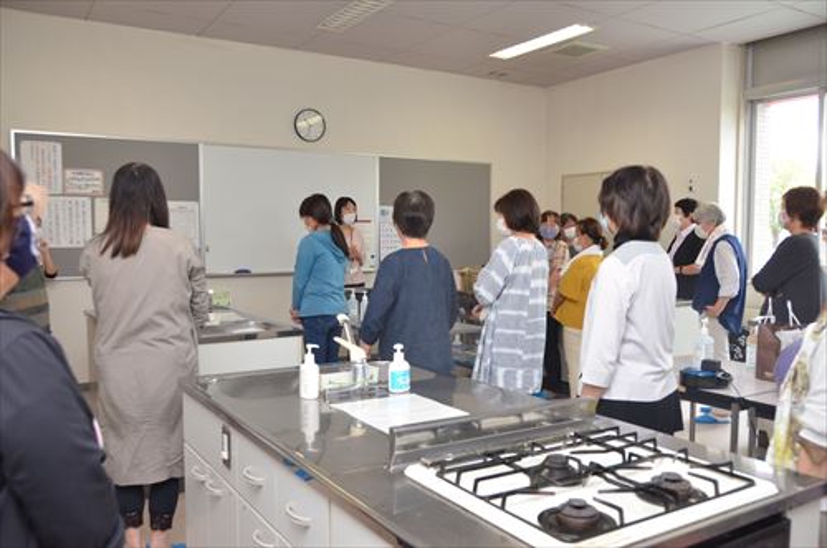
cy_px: 274
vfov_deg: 43.4
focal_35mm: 30
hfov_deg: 62.0
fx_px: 688
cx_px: 414
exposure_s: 1/250
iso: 1250
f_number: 4.5
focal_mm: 20
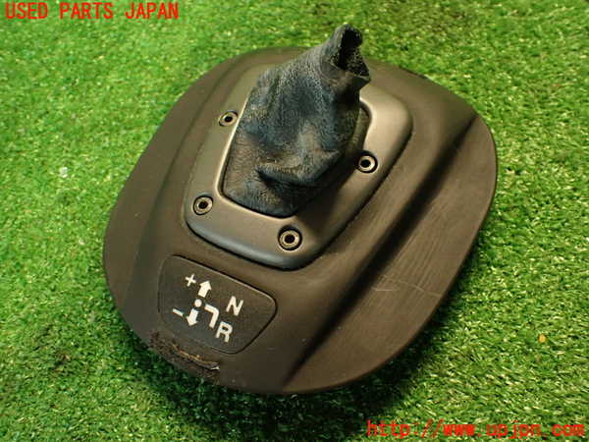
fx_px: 544
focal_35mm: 32
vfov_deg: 44.2
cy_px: 221
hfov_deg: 56.8
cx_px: 294
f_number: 2.4
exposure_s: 1/30
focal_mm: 5.79
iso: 640
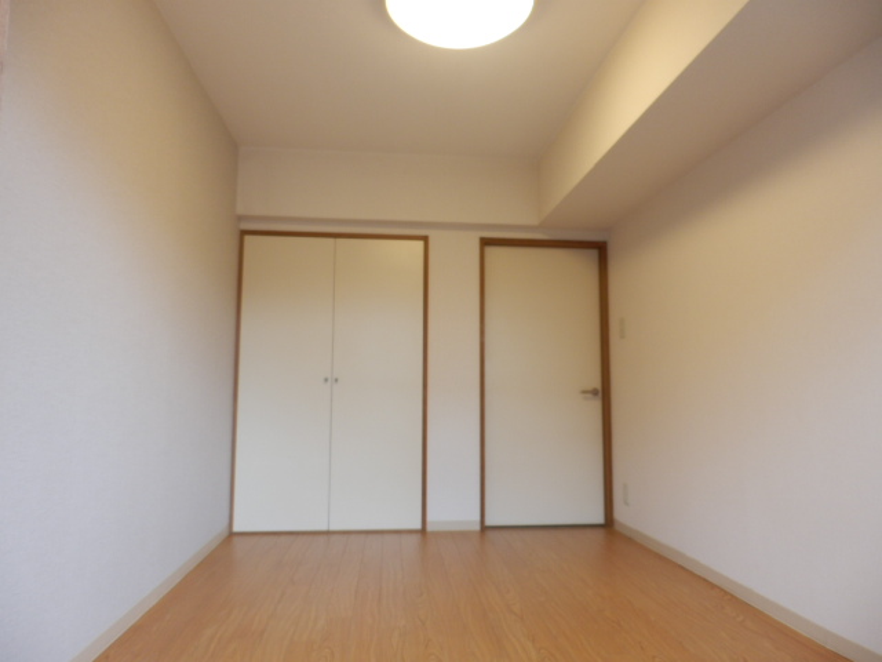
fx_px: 612
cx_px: 441
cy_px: 331
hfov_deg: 71.6
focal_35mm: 24
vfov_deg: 56.8
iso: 100
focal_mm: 4.2
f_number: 3
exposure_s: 1/30
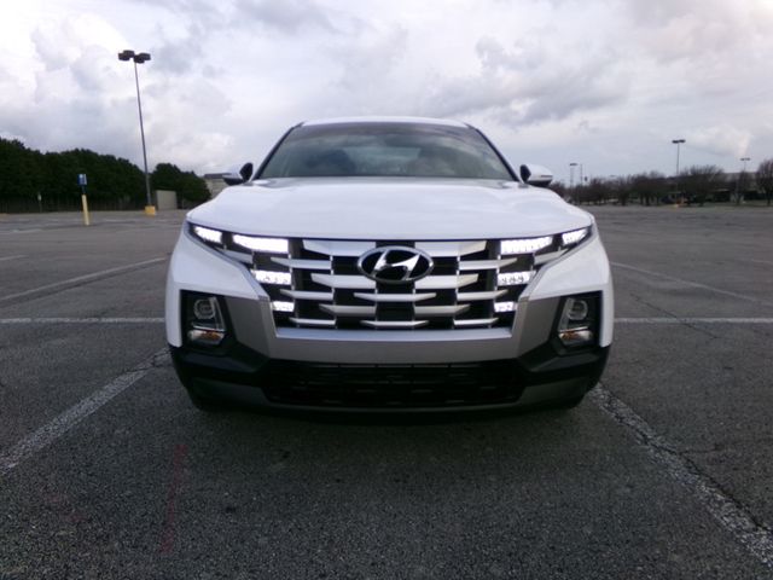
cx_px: 386
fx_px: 536
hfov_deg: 71.6
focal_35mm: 24
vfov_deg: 56.8
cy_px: 290
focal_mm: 4.3
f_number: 11.07
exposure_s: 1/60
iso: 162
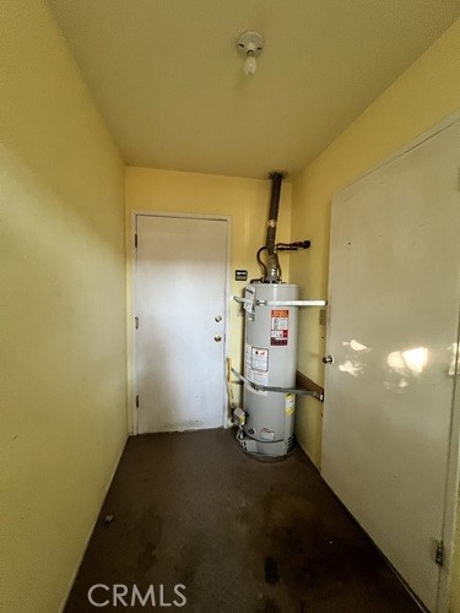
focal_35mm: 13
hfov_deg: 89.9
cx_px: 230
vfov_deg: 106.2
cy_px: 306
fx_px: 230
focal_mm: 1.57
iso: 400
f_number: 1.8
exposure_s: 1/60
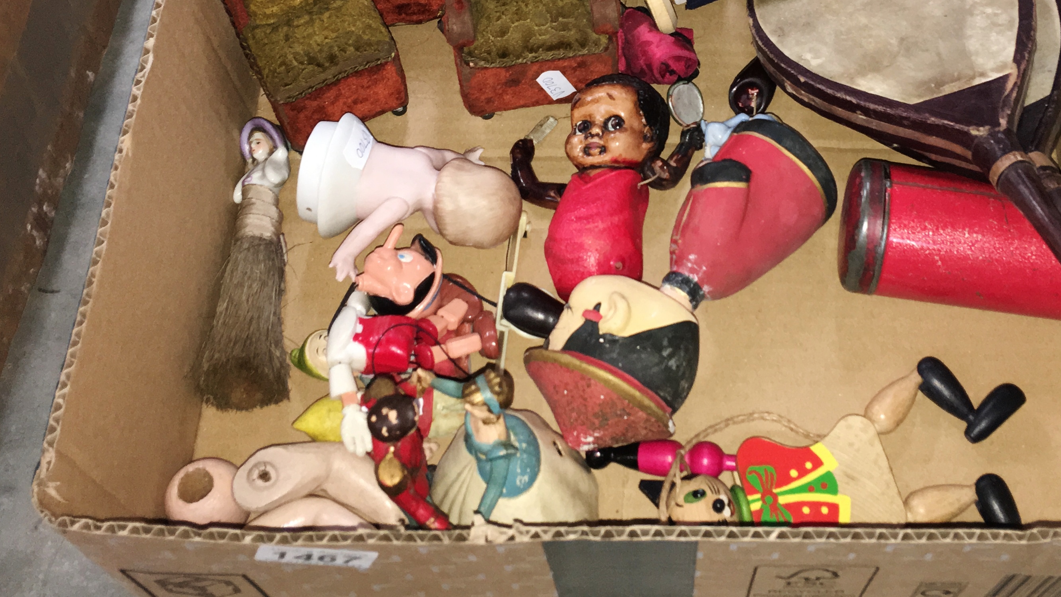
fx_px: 1350
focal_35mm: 48
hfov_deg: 42.7
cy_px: 142
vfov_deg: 24.6
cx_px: 645
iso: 80
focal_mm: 4.15
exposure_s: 1/33
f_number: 2.2
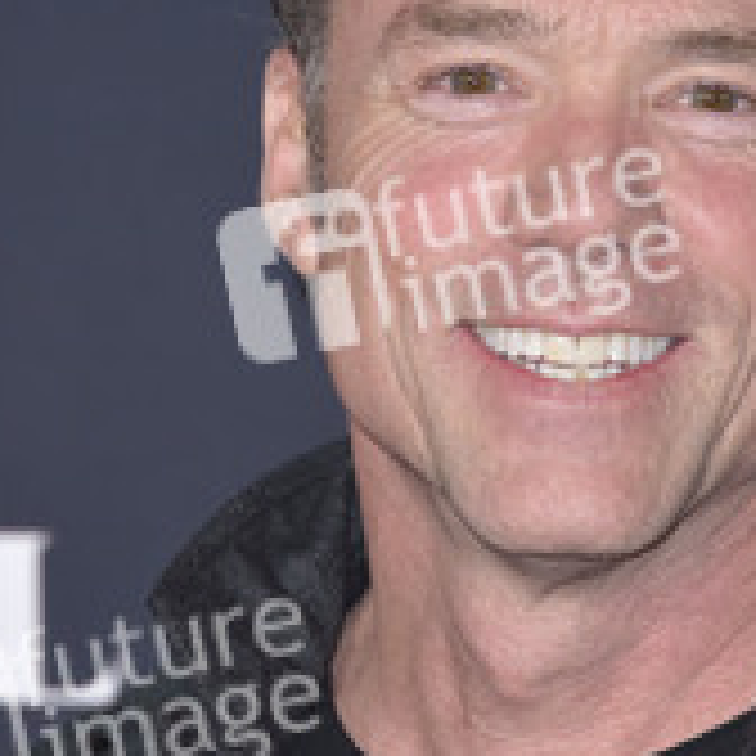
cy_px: 482
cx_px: 583
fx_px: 12527
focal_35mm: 507
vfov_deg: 3.5
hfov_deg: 3.5
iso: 320
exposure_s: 1/250
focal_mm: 250
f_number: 7.1
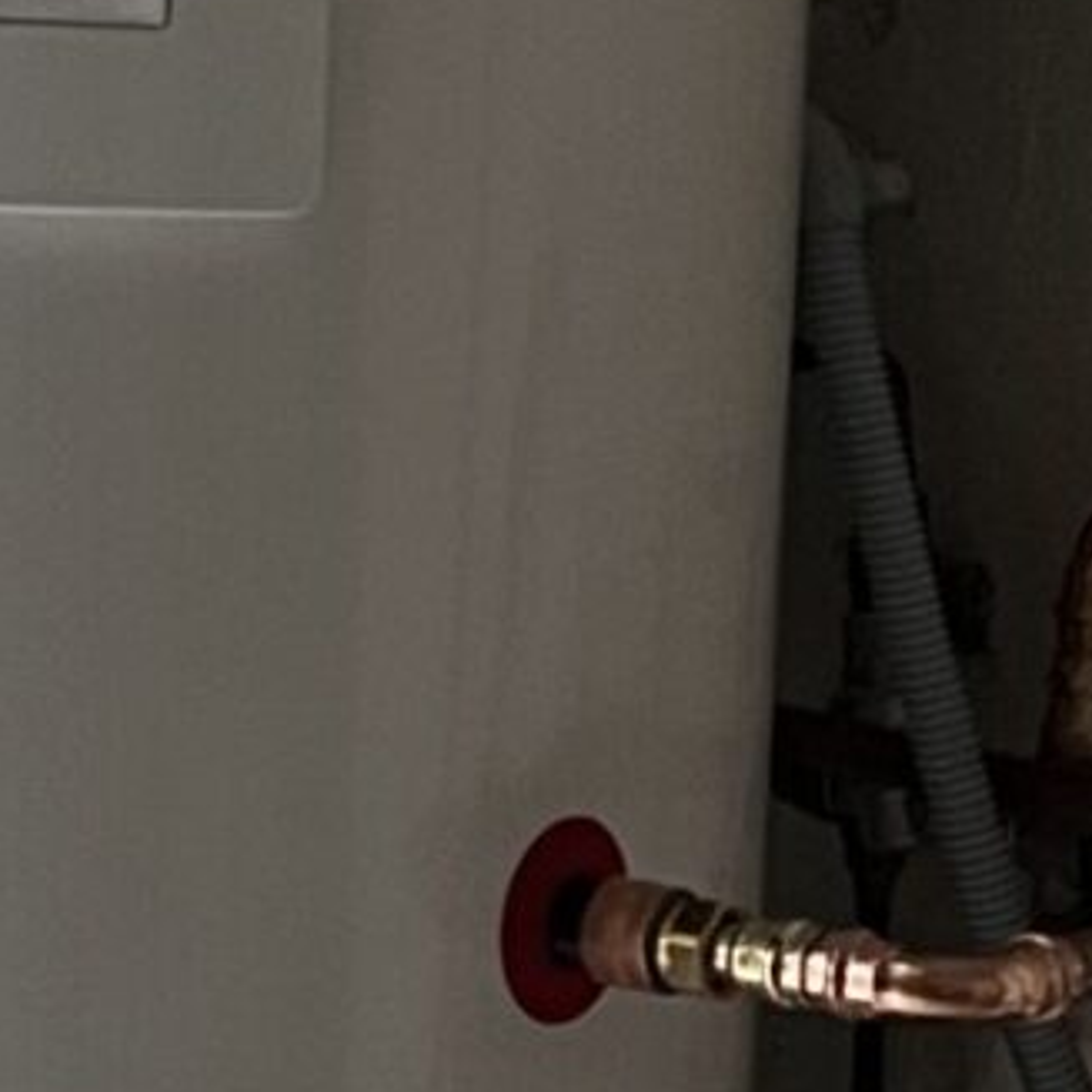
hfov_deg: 9.7
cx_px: 688
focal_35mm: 180
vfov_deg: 9.6
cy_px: 1125
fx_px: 6424
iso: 500
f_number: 1.5
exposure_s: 1/43
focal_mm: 5.7
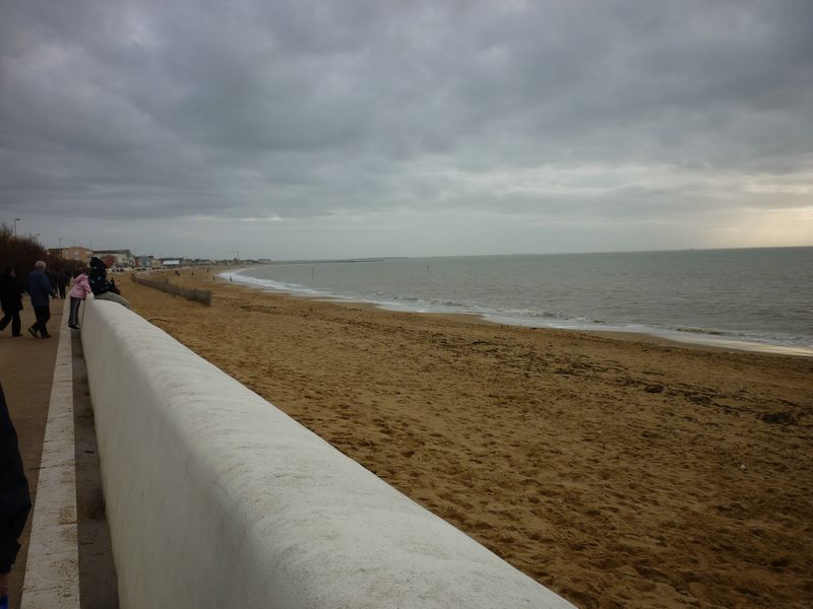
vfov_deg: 42.9
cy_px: 304
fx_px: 775
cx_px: 406
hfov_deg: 55.4
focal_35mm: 33
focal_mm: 5.5
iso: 80
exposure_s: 1/500
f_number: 2.8
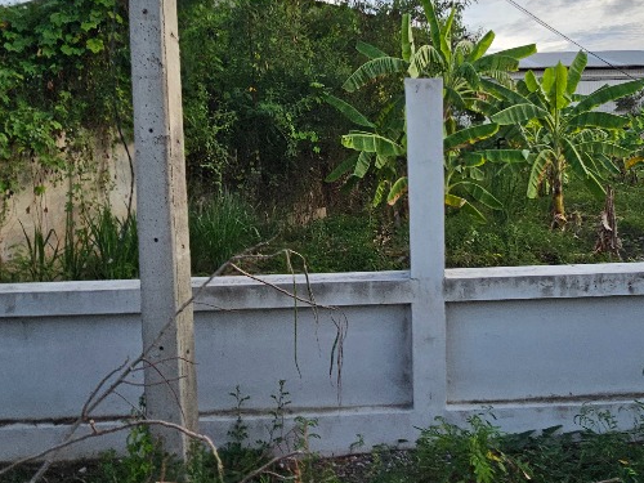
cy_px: 162
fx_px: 484
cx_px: 410
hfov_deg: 66.1
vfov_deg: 52.1
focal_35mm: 26
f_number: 2.2
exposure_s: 1/185
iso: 64
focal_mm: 2.2
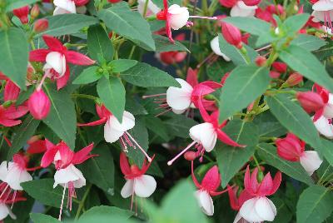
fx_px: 486
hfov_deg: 37.8
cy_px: 112
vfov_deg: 25.8
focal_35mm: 52
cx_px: 166
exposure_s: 1/80
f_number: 5.3
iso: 200
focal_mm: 35
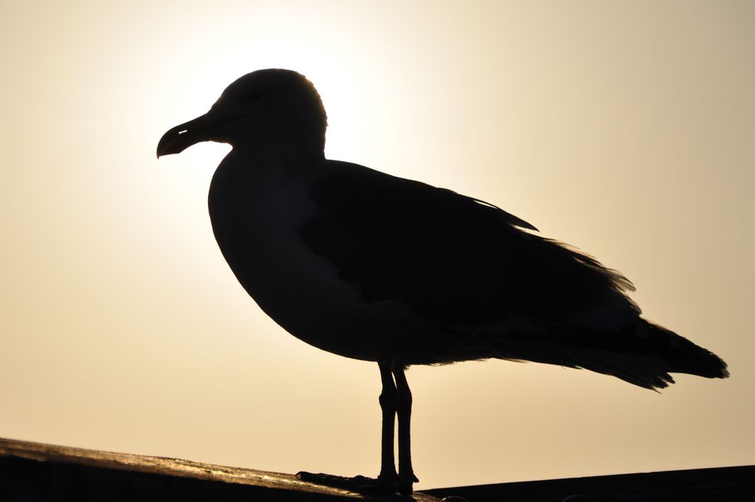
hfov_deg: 8.0
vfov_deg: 5.3
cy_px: 234
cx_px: 366
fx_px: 5419
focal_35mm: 259
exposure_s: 1/2500
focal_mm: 135
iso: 200
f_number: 6.3
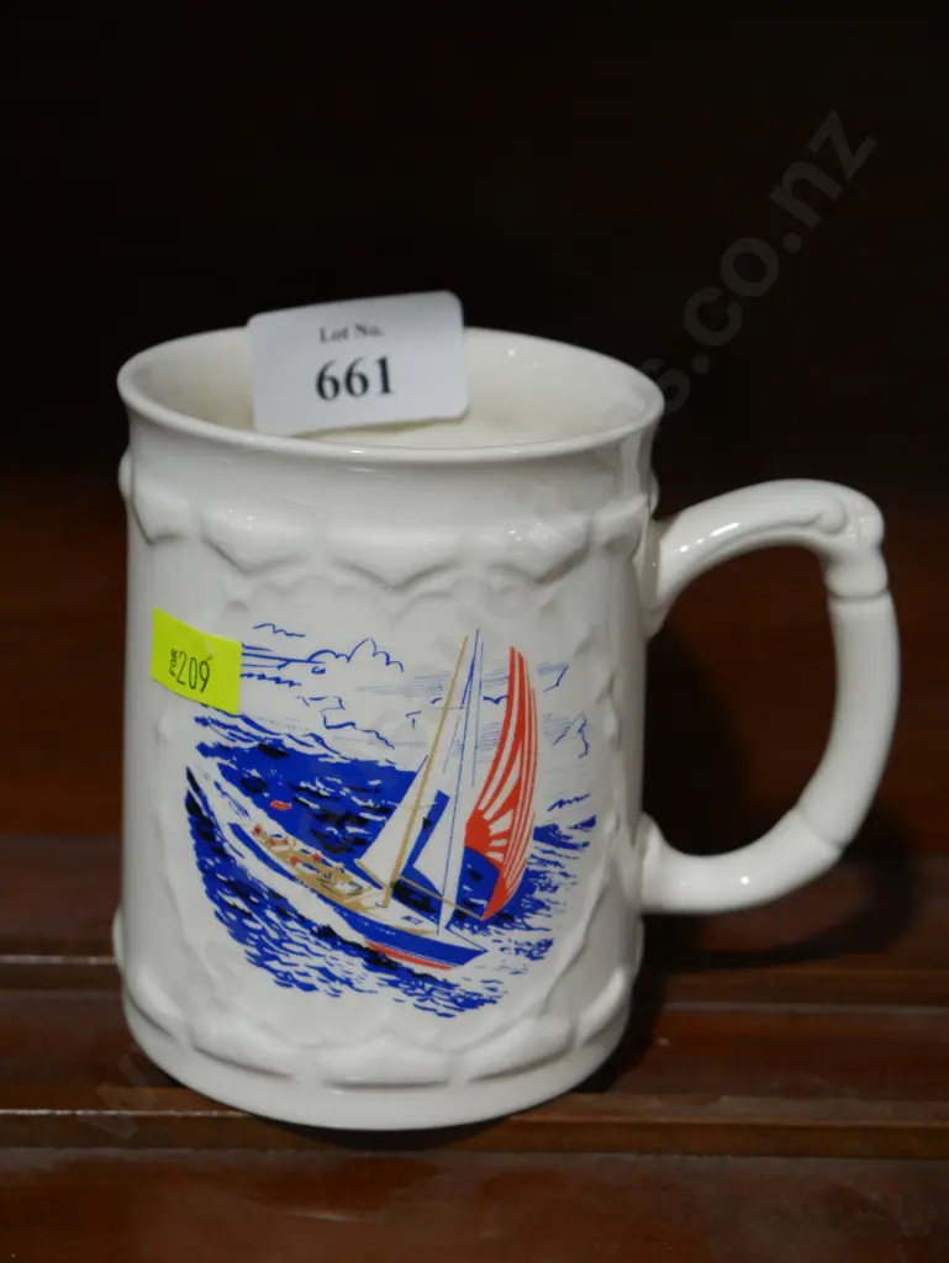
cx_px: 474
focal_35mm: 62
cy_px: 632
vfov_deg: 31.2
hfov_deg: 23.7
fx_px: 2264
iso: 640
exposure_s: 1/80
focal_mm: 31
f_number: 5.4
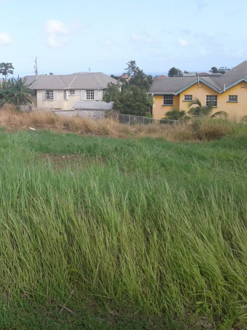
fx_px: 428
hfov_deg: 30.8
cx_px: 26
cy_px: 164
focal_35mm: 45
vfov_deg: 42.1
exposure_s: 1/840
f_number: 2.2
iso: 50
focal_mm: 3.3
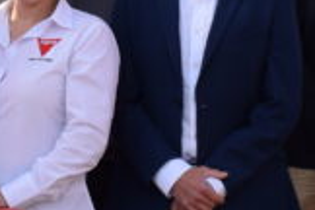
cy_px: -135
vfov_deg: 5.9
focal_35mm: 228
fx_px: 1995
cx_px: 88
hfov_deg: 9.0
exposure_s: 1/250
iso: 200
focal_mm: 24
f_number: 8
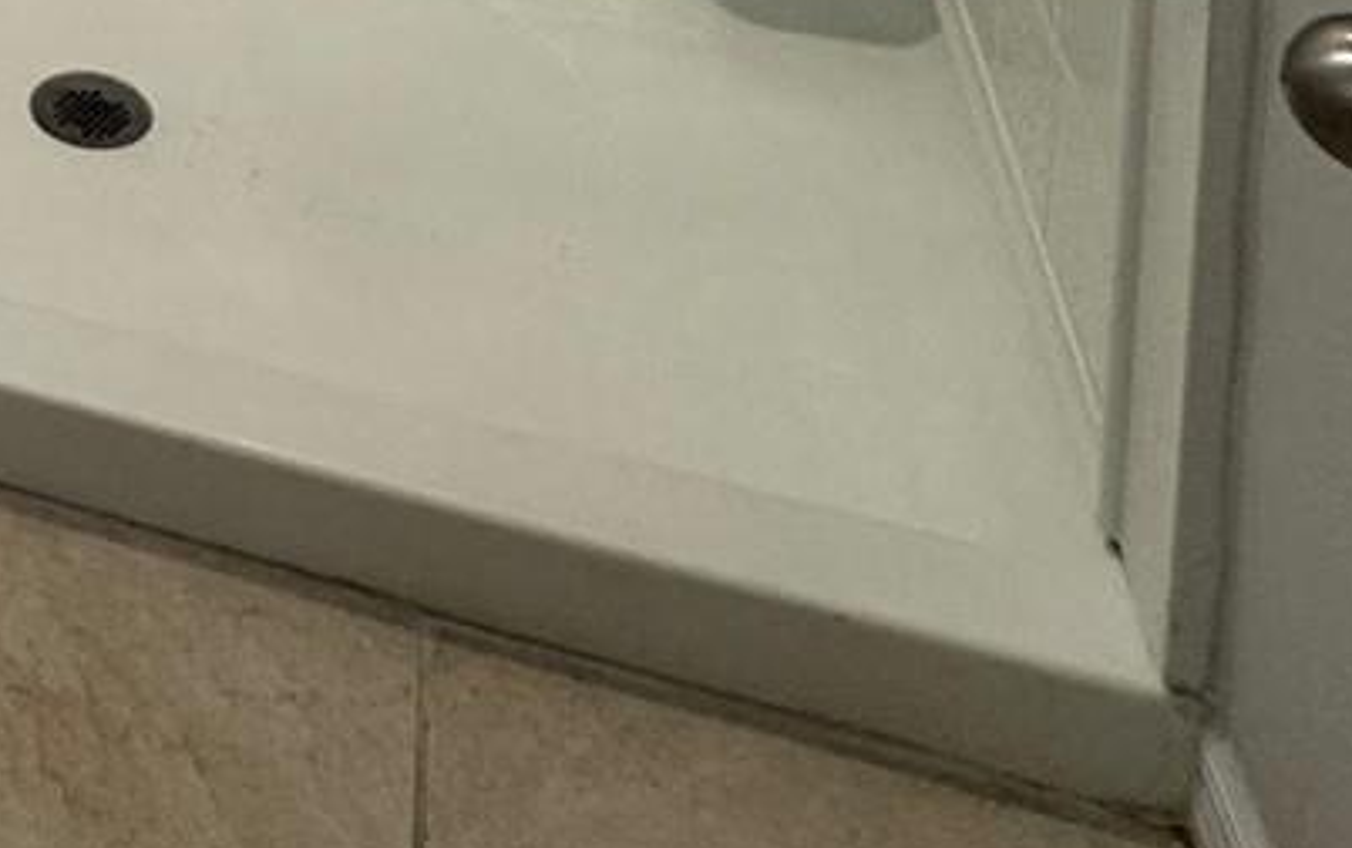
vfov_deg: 15.7
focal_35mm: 59
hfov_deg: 26.8
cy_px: -989
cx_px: -565
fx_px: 2176
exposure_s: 1/120
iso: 200
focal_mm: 2.22
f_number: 2.2
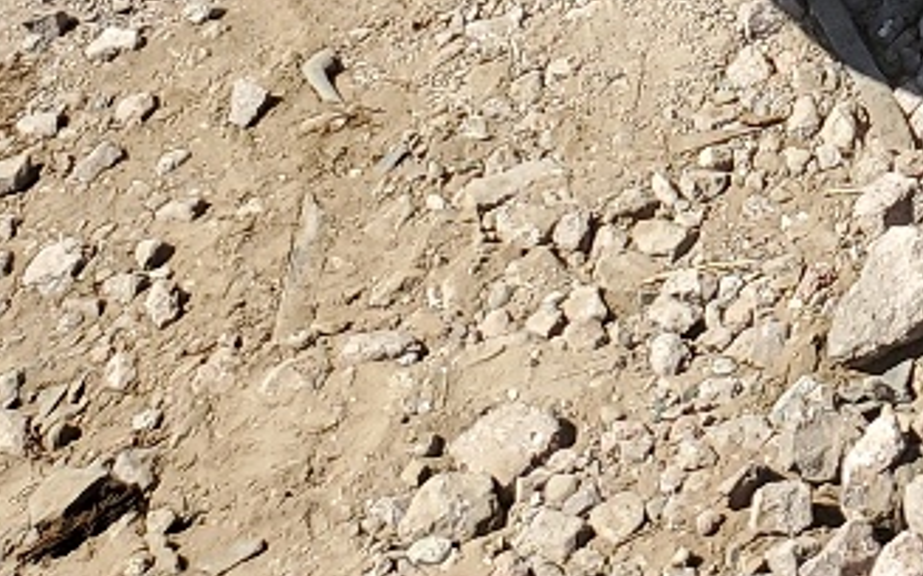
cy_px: -952
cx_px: 1665
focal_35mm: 135
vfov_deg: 8.6
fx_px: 3394
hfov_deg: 13.8
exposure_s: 1/2000
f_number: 1.5
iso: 50
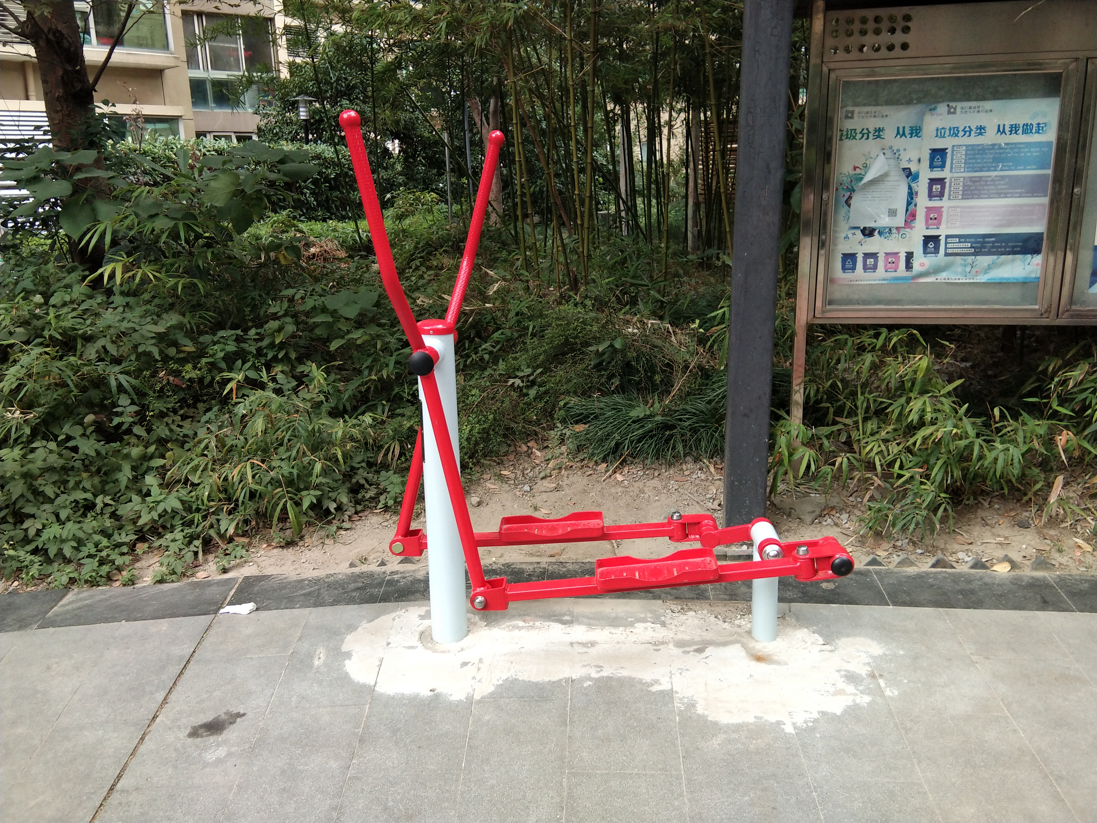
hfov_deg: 58.4
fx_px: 982
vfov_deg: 45.4
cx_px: 548
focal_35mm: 31
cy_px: 412
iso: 80
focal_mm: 3.69
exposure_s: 1/100
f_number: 2.2
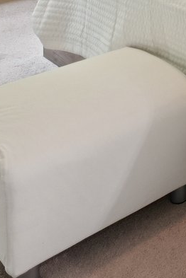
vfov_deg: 21.6
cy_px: -174
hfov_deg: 14.8
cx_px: 388
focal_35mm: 73
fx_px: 566
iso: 200
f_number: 9
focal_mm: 14
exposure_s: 1/4
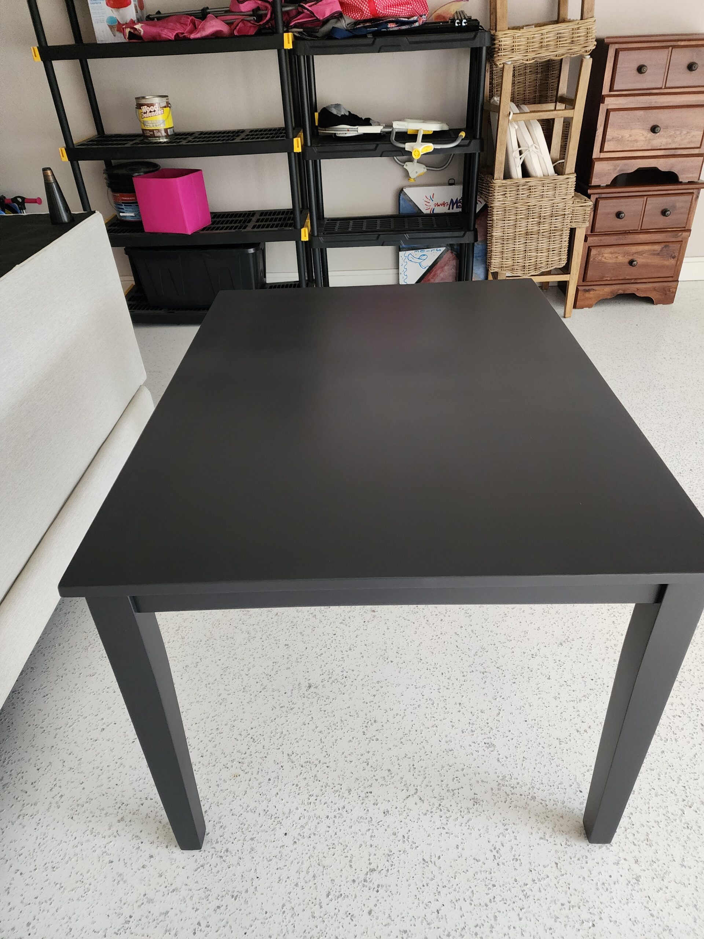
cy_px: 470
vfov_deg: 73.9
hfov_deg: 58.9
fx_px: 624
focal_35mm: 23
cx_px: 352
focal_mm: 6.4
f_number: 1.8
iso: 800
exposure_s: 1/120
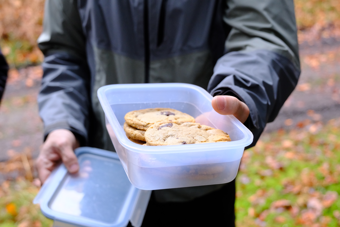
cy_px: 114
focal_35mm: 48
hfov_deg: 41.1
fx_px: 453
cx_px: 170
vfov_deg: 28.1
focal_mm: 32.3
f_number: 3.8
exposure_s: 1/100
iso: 2500
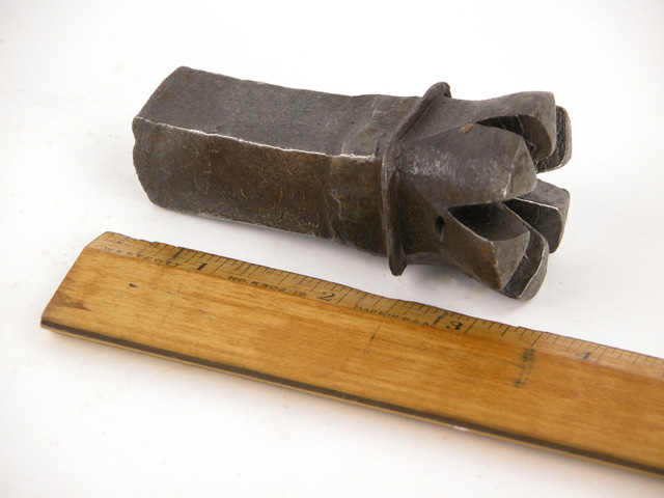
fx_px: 3894
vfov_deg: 7.3
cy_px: 249
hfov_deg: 9.7
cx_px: 332
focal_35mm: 203
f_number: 4.1
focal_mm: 52.4
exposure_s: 1/26.6
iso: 100
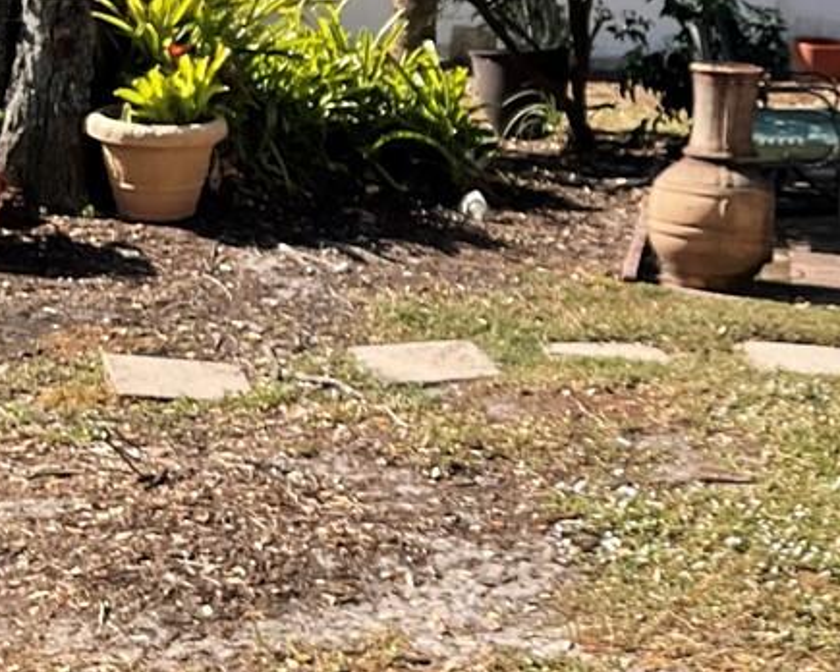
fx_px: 2586
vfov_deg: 14.8
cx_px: 935
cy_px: 195
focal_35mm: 104
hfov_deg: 17.8
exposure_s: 1/1076
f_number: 1.8
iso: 16
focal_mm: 3
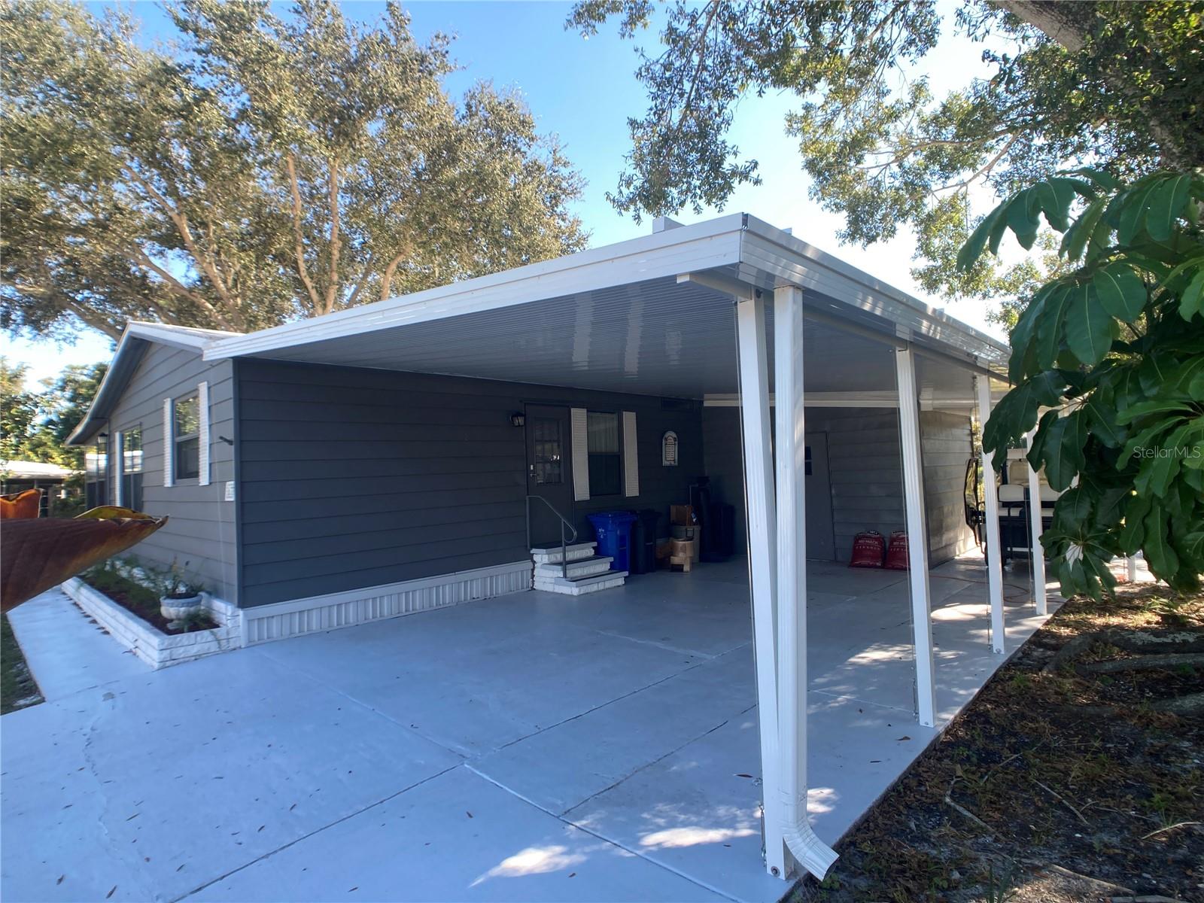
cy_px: 452
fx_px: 974
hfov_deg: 63.4
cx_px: 602
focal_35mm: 28
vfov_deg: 49.7
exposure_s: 1/355
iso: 20
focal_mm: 3.99
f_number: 1.8
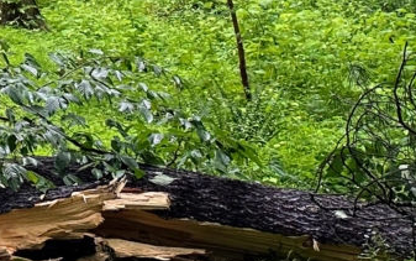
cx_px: -389
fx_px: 1316
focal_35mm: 116
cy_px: -297
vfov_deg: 10.2
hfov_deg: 15.0
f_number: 1.78
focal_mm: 6.86
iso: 100
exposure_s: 1/161
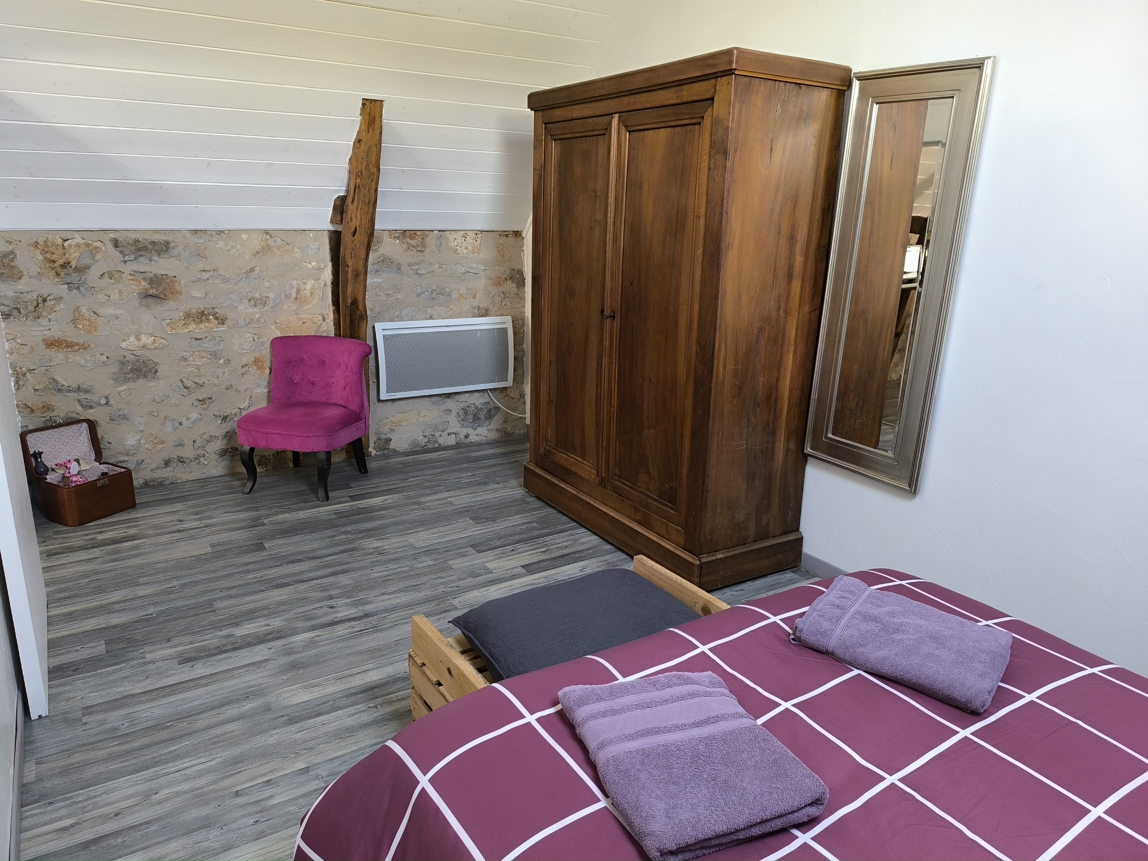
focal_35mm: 23
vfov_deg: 58.9
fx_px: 763
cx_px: 574
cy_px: 430
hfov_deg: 73.9
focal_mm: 6.14
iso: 1000
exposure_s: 1/50
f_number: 1.65
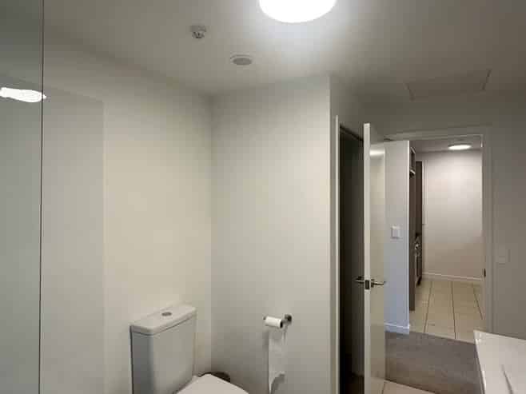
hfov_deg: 102.1
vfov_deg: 85.6
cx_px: 263
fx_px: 213
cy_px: 197
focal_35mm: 14
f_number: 2.2
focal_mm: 2.22
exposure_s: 1/100
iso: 80
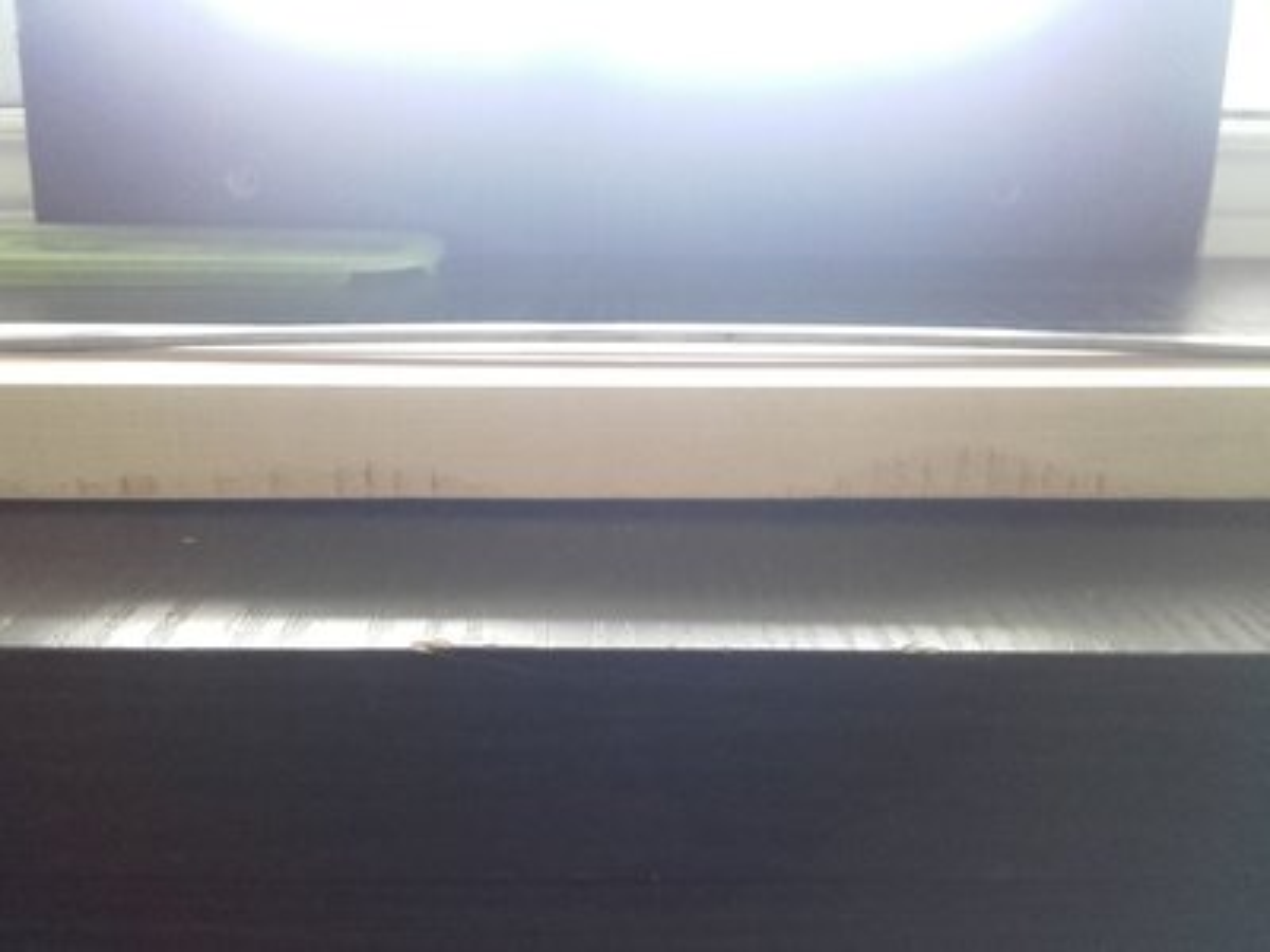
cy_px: 476
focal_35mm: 31
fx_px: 1137
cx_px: 635
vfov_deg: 45.4
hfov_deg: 58.4
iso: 140
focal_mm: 3.31
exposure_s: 1/17
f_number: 2.2
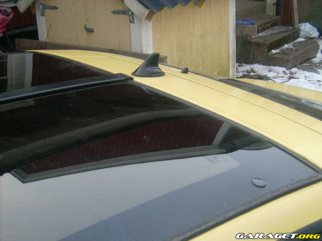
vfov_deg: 26.6
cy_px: 120
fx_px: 512
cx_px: 161
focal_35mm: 55
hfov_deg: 34.9
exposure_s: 1/297
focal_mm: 9.16
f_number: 3.4
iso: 50
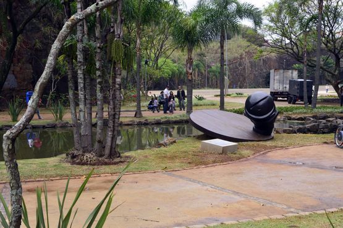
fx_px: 524
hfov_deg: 36.2
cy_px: 114
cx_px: 172
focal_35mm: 55
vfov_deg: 24.6
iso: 2500
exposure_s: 1/200
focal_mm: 55
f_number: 22
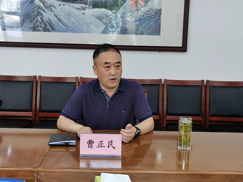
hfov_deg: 38.9
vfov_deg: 29.7
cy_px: 91
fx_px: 344
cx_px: 122
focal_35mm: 49
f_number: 1.6
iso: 80
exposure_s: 1/90
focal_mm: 5.56
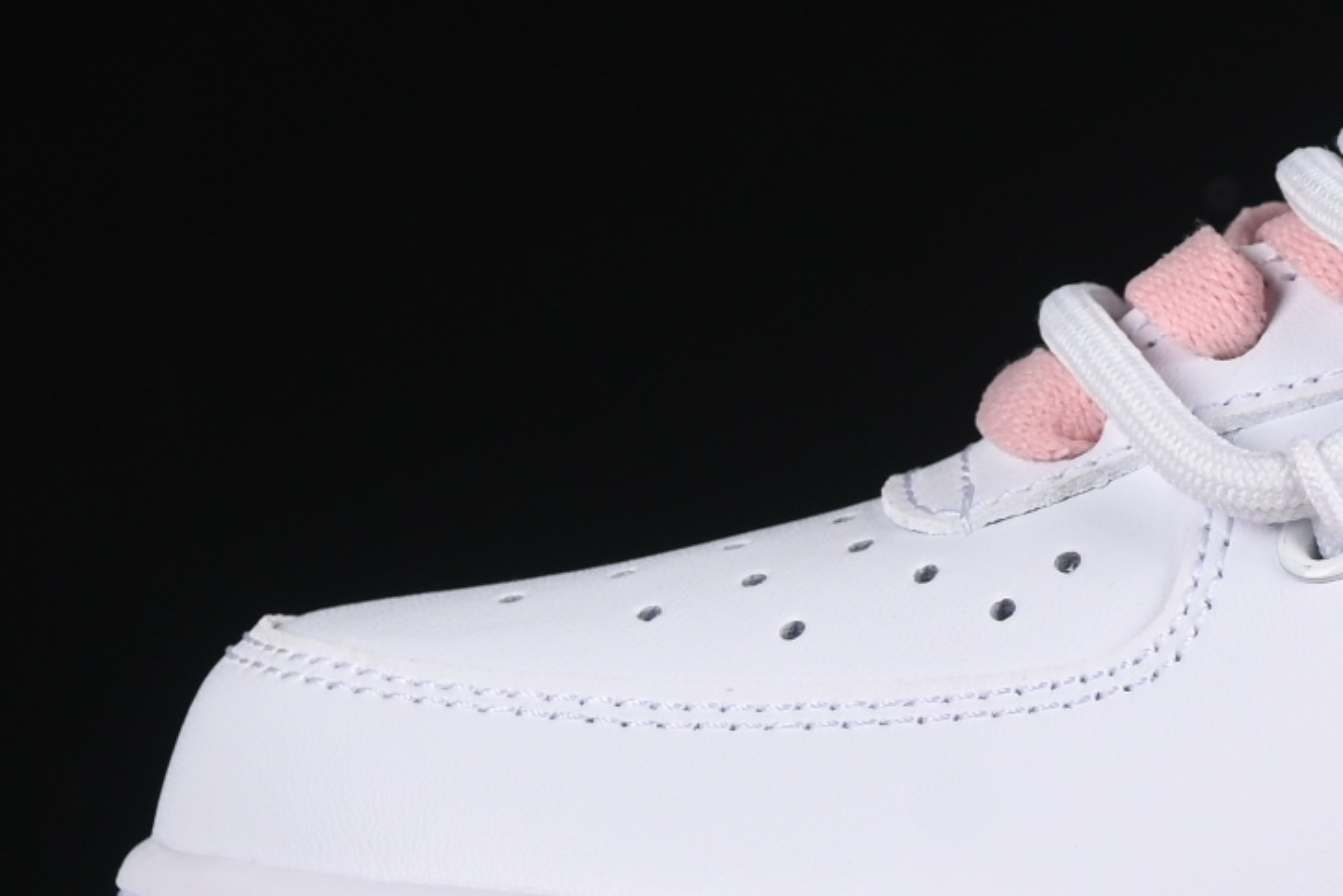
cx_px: 1709
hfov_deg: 7.1
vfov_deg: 4.8
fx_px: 10785
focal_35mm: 289
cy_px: 223
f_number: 8
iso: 160
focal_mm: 50
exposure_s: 1/125
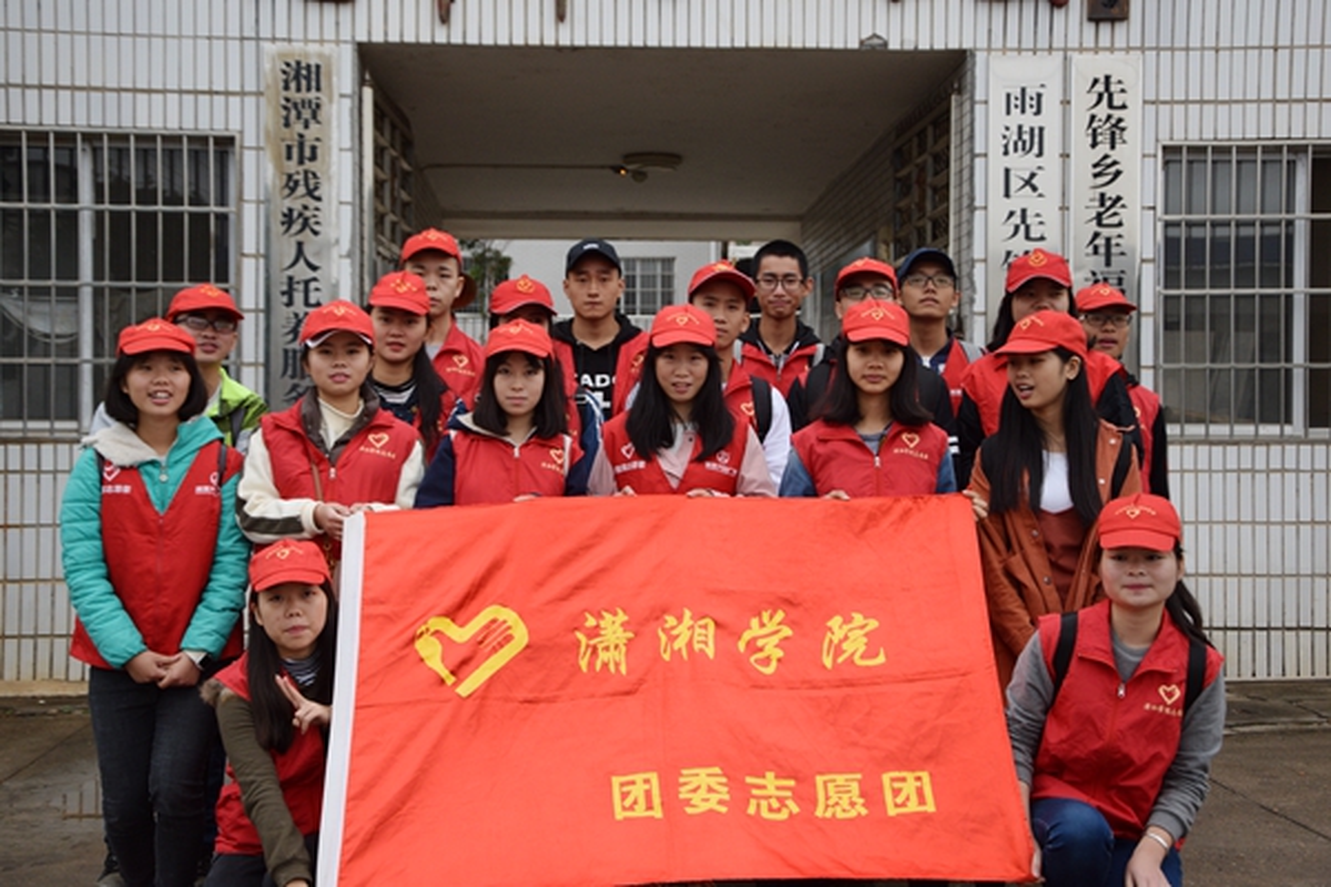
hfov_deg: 41.1
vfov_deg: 28.1
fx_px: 1775
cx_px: 666
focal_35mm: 48
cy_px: 444
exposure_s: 1/200
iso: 400
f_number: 4.5
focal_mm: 32
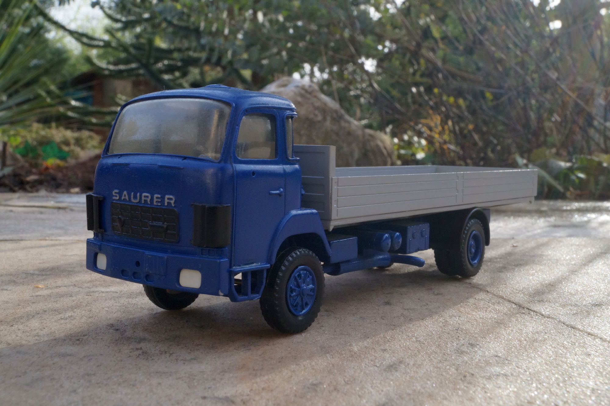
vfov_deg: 31.9
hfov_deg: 46.4
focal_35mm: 42
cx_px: 305
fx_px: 711
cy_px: 203
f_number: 22
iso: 800
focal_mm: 28
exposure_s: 1/60
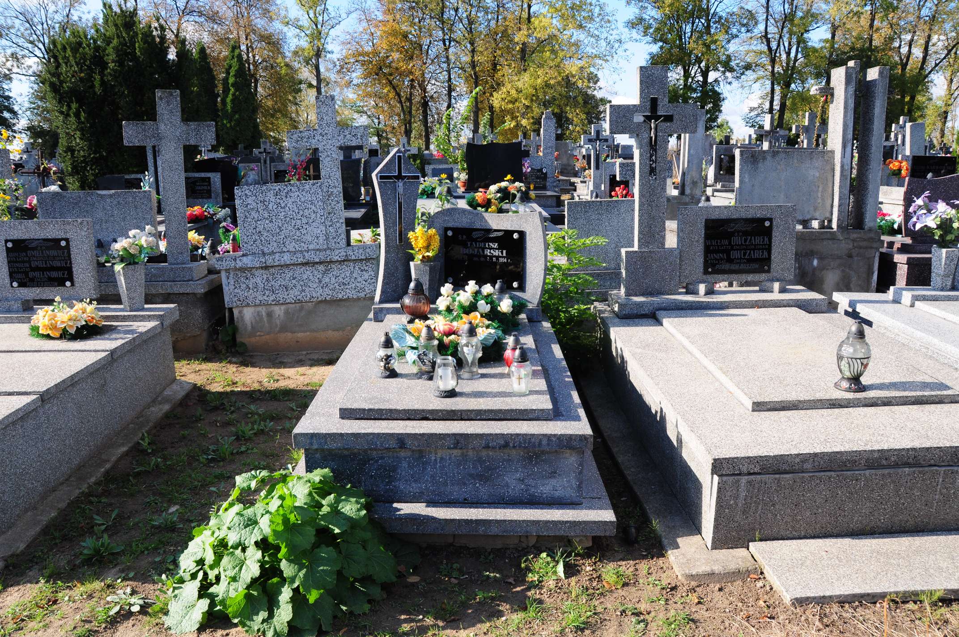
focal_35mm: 27
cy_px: 318
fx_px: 718
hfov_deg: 67.4
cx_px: 480
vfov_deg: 47.8
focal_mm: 18
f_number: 7.1
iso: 320
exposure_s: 1/400
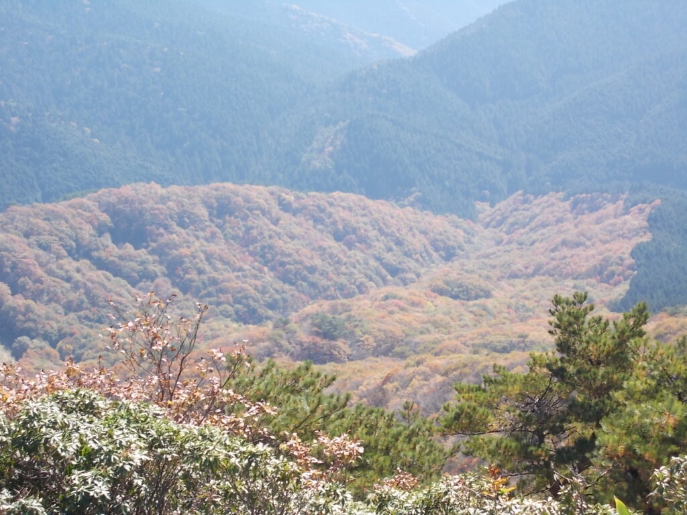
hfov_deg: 22.8
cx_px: 344
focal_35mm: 86
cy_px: 258
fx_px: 1707
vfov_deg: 17.2
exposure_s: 1/80
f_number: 6.3
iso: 80
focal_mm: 15.4
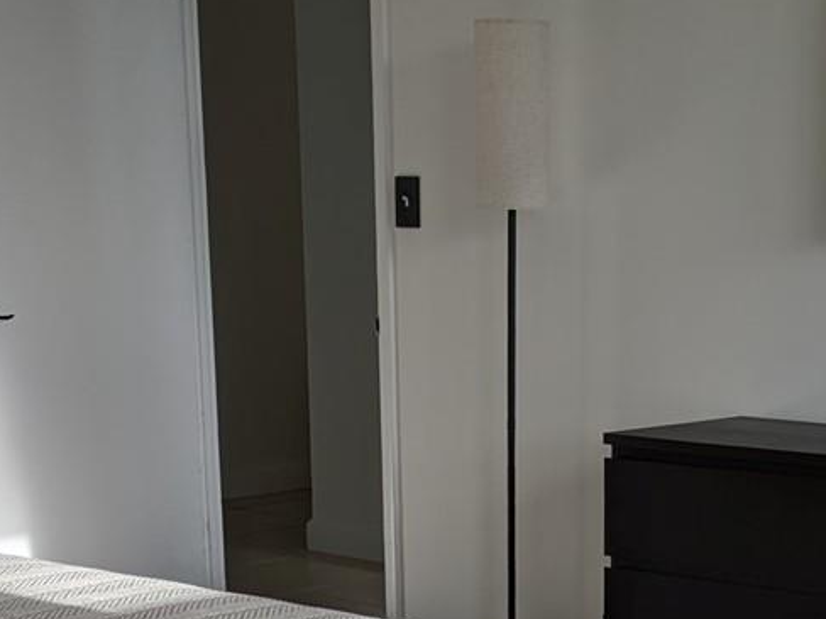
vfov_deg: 17.1
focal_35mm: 82
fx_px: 1957
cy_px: 761
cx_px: 637
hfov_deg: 23.5
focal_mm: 5.43
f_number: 1.89
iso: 44
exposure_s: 1/399
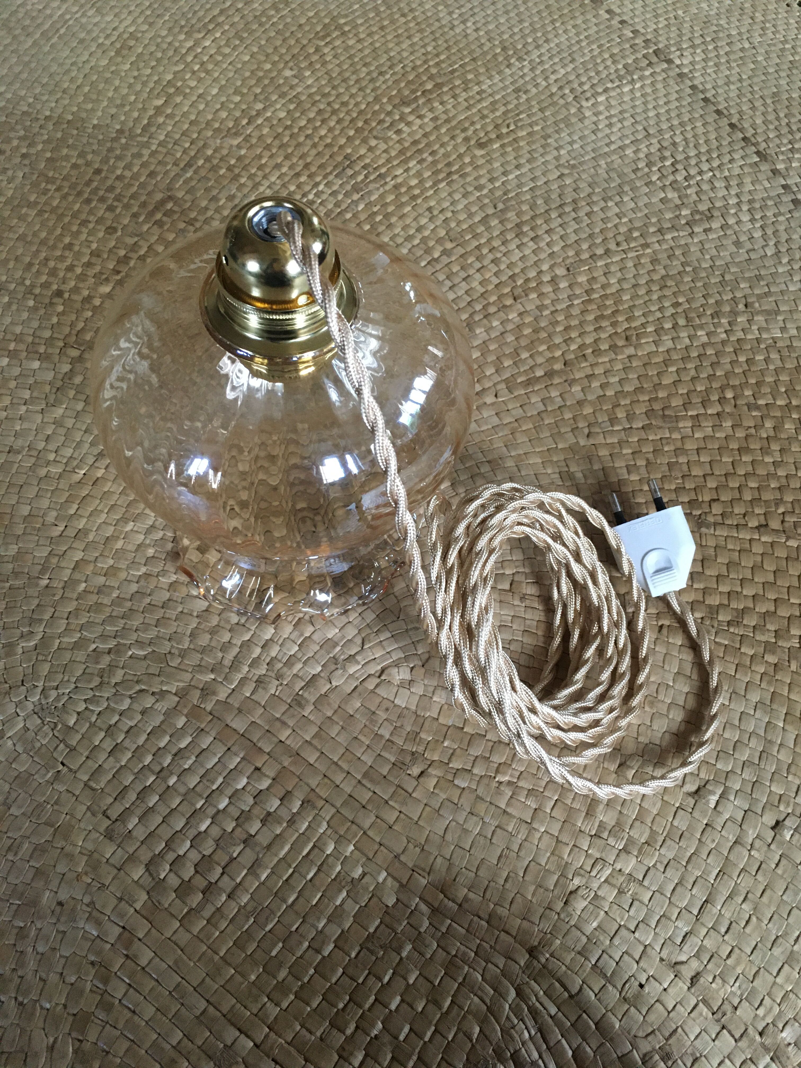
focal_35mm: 29
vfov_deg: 61.7
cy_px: 534
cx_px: 400
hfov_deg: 48.2
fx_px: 895
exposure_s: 1/17
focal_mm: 4.15
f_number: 2.2
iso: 200
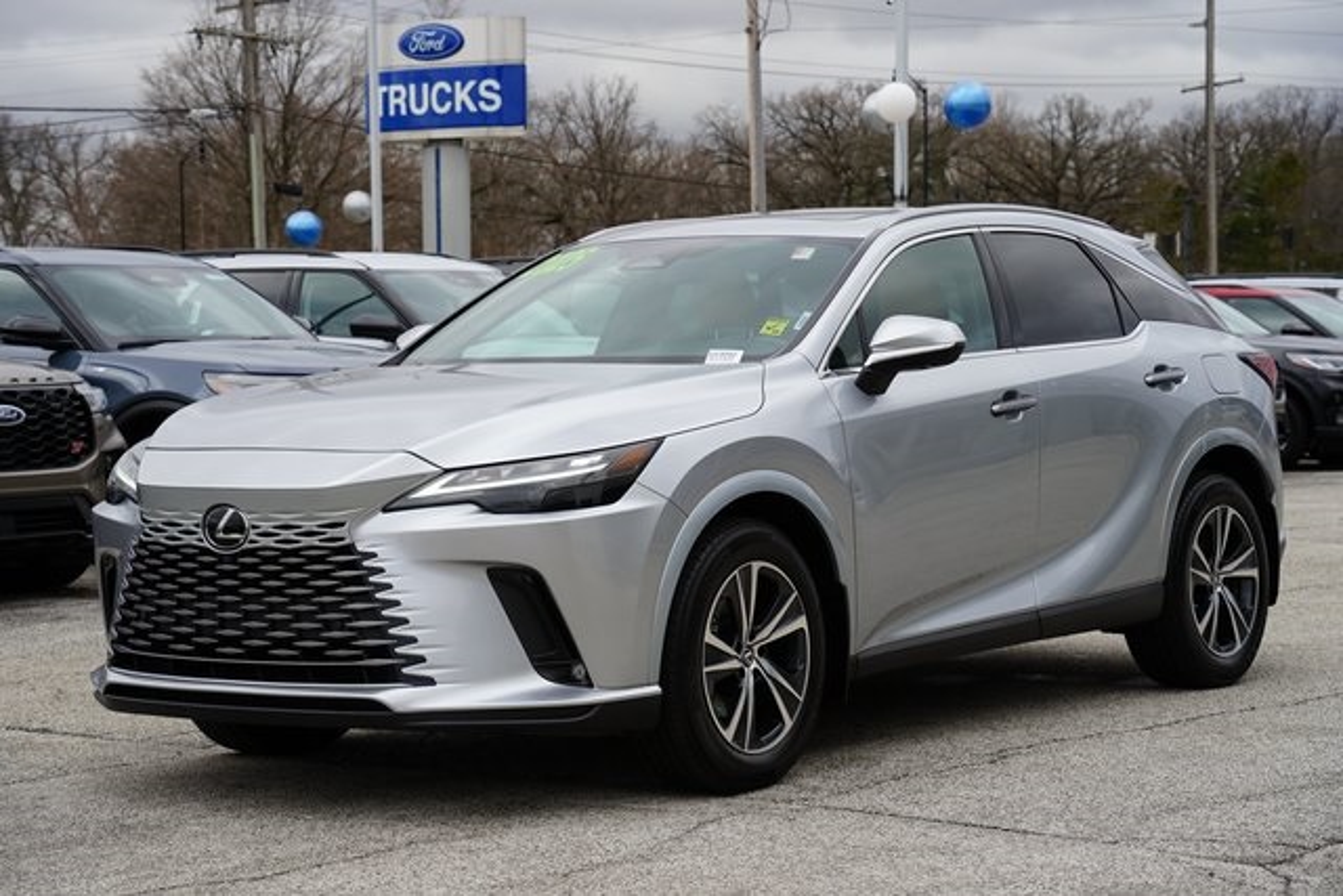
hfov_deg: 26.6
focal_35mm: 76
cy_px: 448
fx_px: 2836
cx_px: 672
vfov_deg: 18.0
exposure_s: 1/100
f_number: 7.1
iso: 100
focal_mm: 76
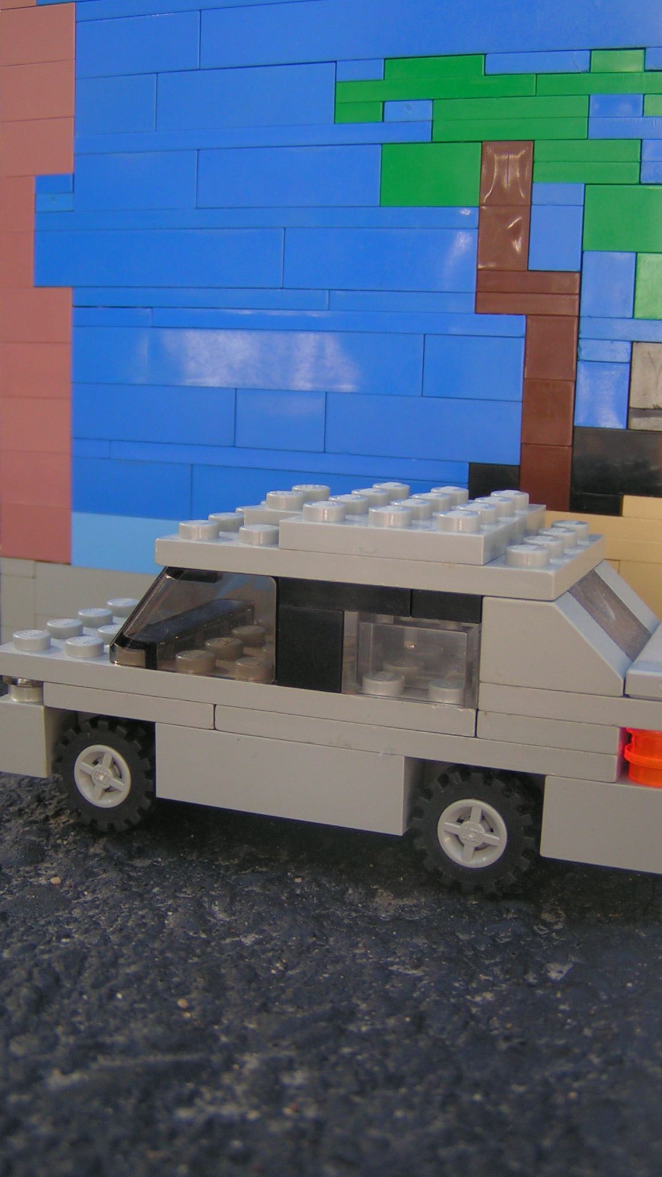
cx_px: 362
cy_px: 593
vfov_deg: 48.4
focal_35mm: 42
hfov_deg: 28.3
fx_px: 1310
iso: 50
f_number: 2.8
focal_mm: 5.8
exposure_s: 1/200
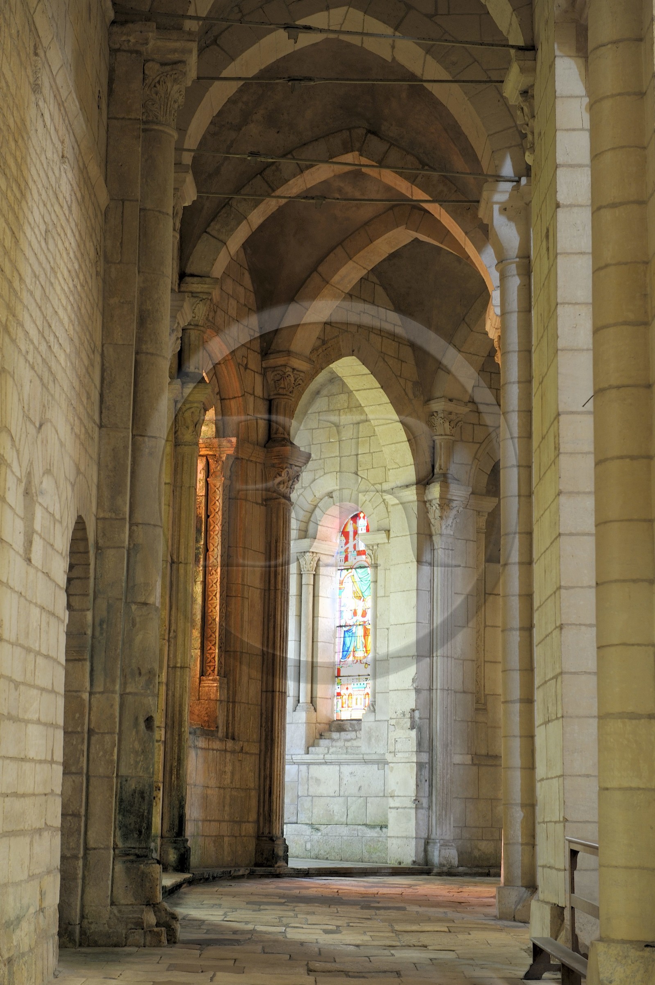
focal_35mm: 70
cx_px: 328
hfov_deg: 19.4
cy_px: 492
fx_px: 1913
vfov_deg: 28.9
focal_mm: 70
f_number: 8
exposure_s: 1/2.5
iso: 400
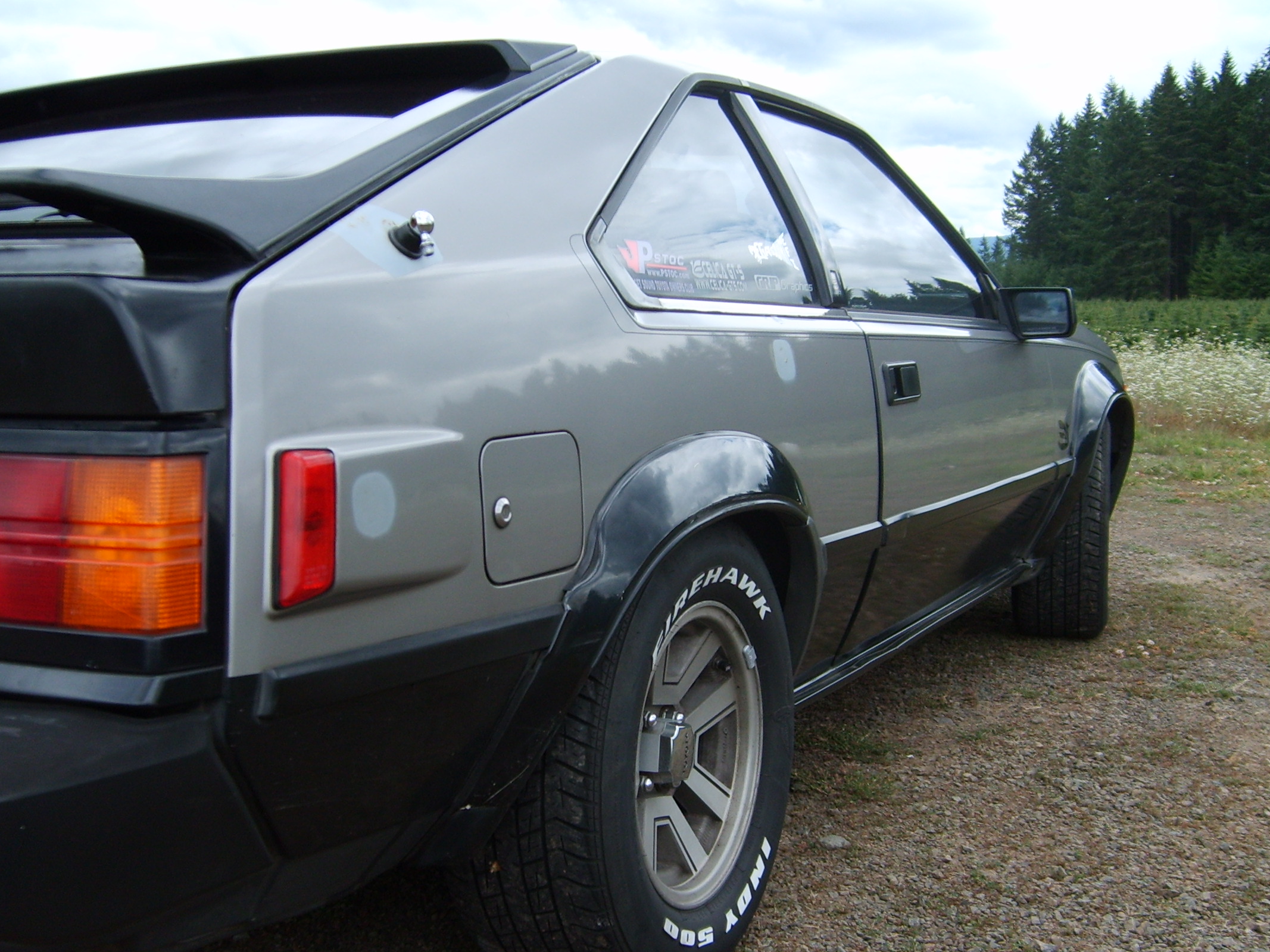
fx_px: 1541
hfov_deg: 44.8
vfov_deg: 34.3
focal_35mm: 42
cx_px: 614
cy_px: 557
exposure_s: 1/500
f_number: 2.8
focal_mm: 5.8
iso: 50
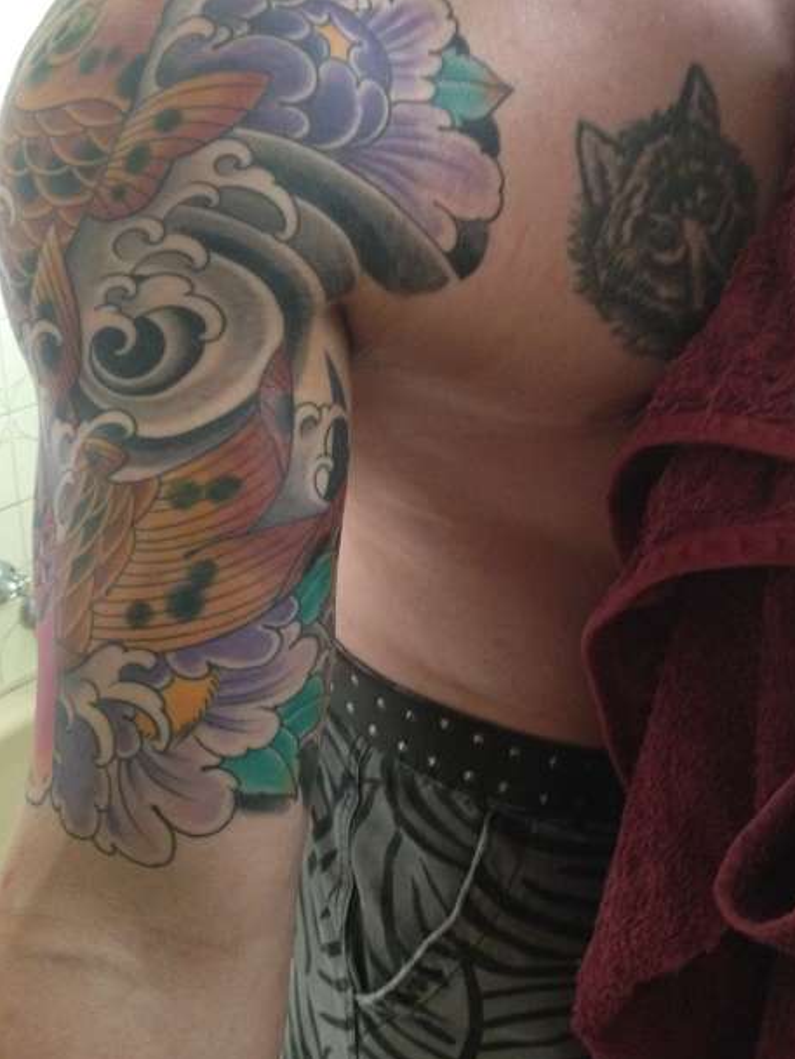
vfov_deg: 41.1
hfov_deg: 31.5
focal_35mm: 46
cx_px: 379
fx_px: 1408
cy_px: 443
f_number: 2.4
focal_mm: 4.28
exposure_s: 1/20
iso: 320
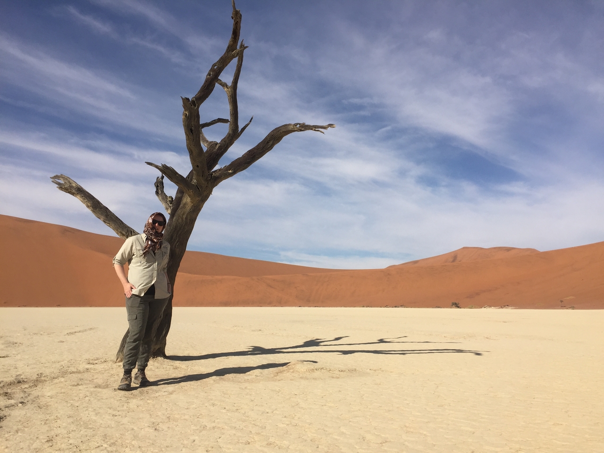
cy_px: 226
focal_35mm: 29
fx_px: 506
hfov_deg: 61.7
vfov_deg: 48.2
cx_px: 302
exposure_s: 1/3300
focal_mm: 4.15
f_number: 2.2
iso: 32
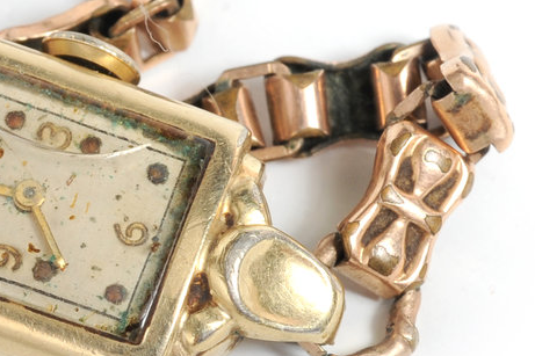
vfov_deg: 10.5
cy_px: 70
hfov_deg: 15.4
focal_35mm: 130
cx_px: -19
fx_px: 1931
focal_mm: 60
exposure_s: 1/160
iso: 400
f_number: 18
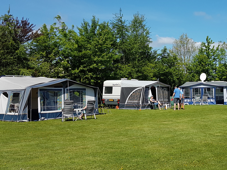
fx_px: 203
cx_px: 118
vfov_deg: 45.4
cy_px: 82
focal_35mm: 31
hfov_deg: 58.3
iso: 40
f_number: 1.7
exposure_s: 1/2568
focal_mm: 4.2
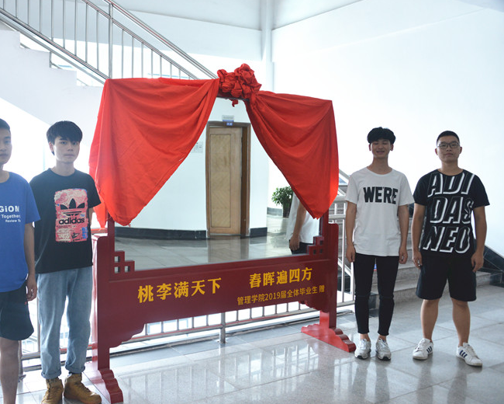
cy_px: 204
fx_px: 552
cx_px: 204
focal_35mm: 37
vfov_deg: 40.1
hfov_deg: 48.8
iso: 800
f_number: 3.5
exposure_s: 1/60
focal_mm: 32
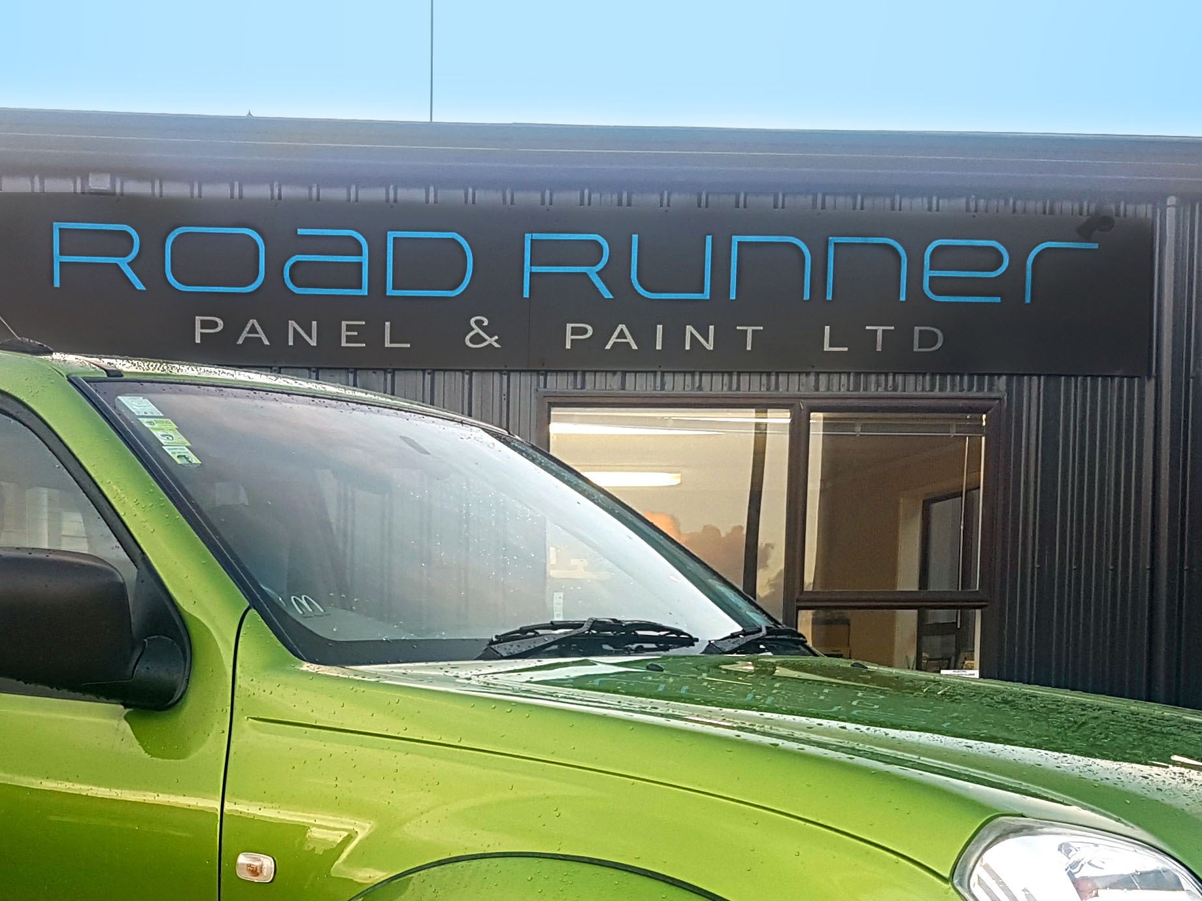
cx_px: 287
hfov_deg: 33.1
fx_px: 1979
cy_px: 847
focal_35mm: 57
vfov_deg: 24.7
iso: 64
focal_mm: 4.2
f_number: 1.7
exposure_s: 1/100
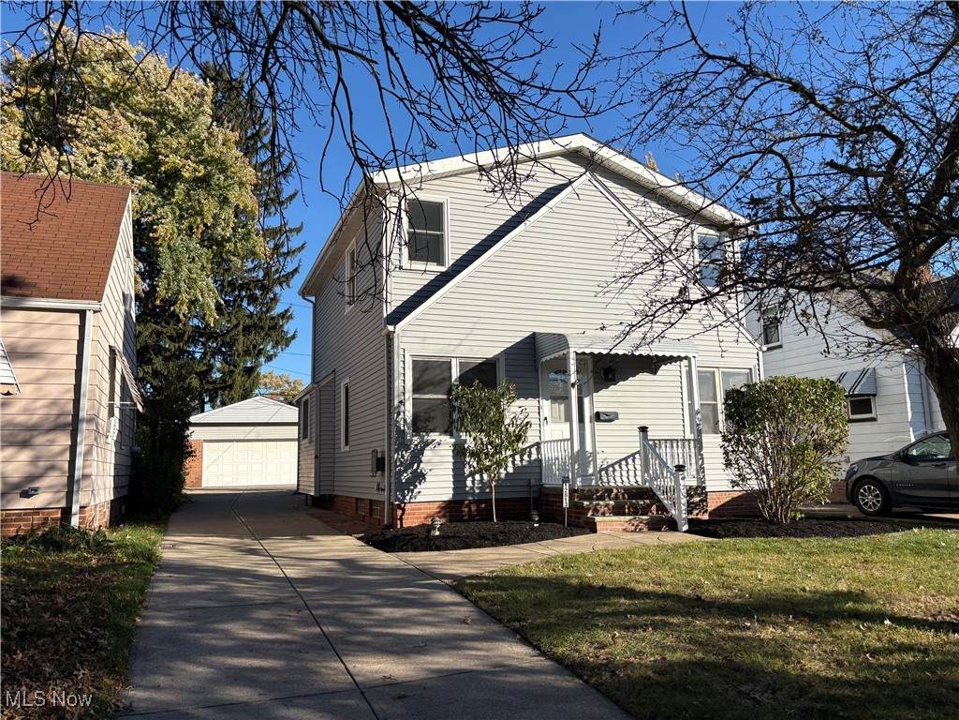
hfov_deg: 67.3
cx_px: 480
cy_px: 360
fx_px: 720
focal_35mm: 26
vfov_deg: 53.1
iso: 50
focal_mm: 5.96
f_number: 1.6
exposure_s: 1/2985
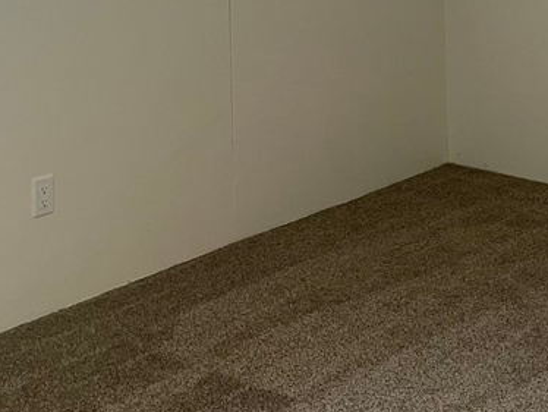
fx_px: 1125
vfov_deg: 20.4
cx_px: 390
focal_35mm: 71
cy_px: 56
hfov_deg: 27.1
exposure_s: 1/60
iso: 160
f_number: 1.6
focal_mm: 4.2
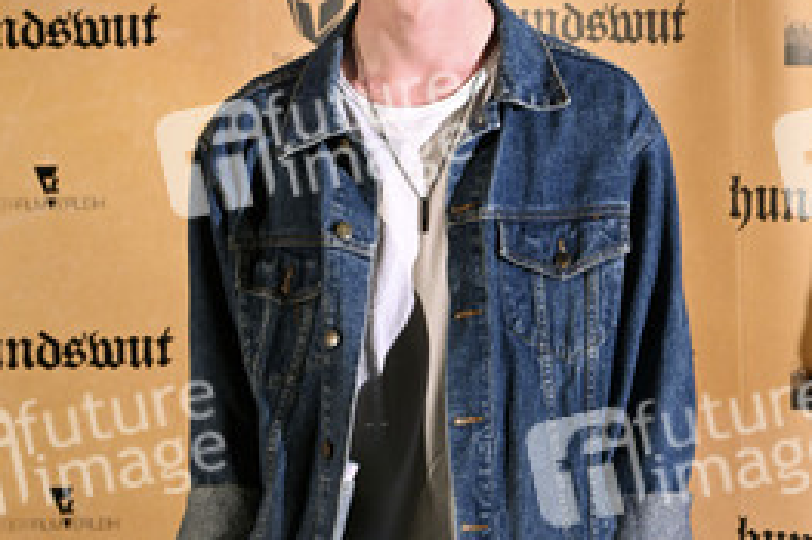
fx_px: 2705
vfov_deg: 11.4
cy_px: 299
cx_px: 404
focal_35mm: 120
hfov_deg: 17.1
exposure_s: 1/200
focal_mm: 79
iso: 2000
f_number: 6
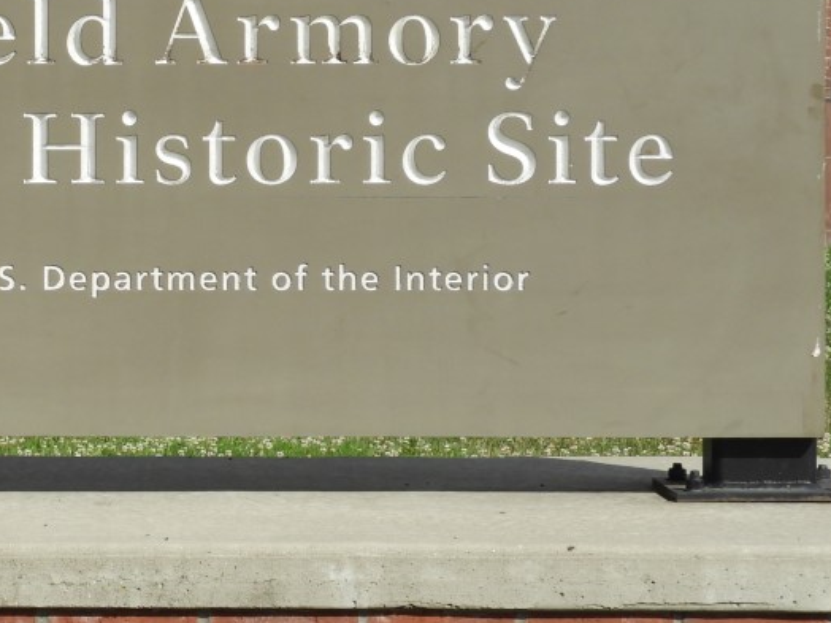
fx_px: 3961
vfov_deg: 9.0
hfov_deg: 11.8
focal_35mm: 165
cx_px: -8
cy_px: 122
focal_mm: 10.7
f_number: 4.2
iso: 100
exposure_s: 1/1000
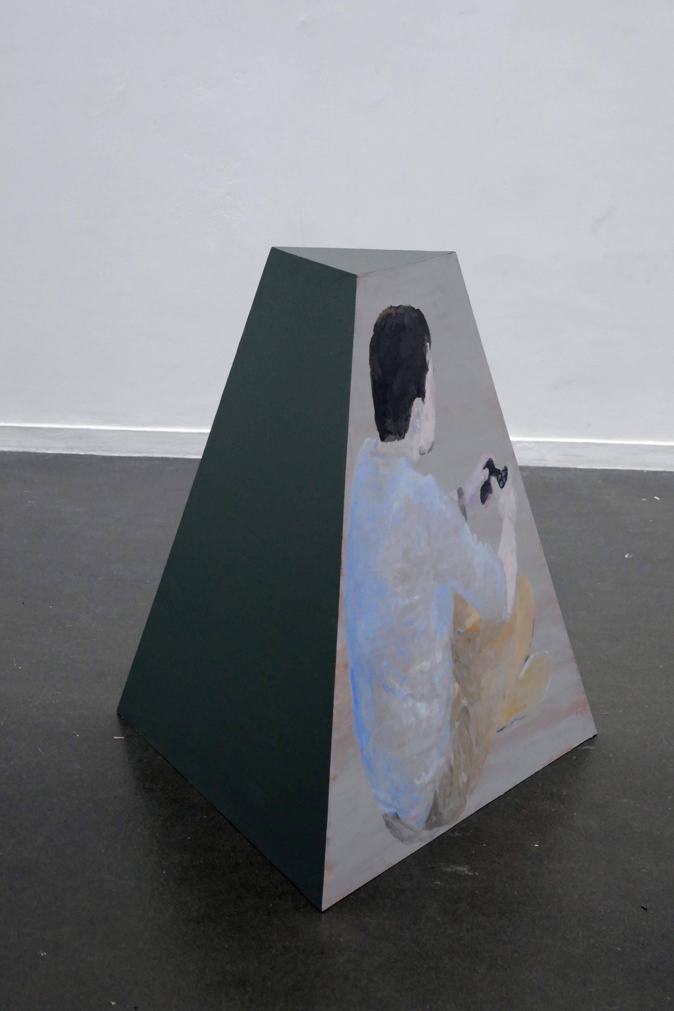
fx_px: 2106
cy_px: 506
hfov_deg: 18.2
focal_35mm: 75
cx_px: 337
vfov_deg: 27.0
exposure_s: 1/125
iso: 640
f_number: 4.6
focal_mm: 27.4
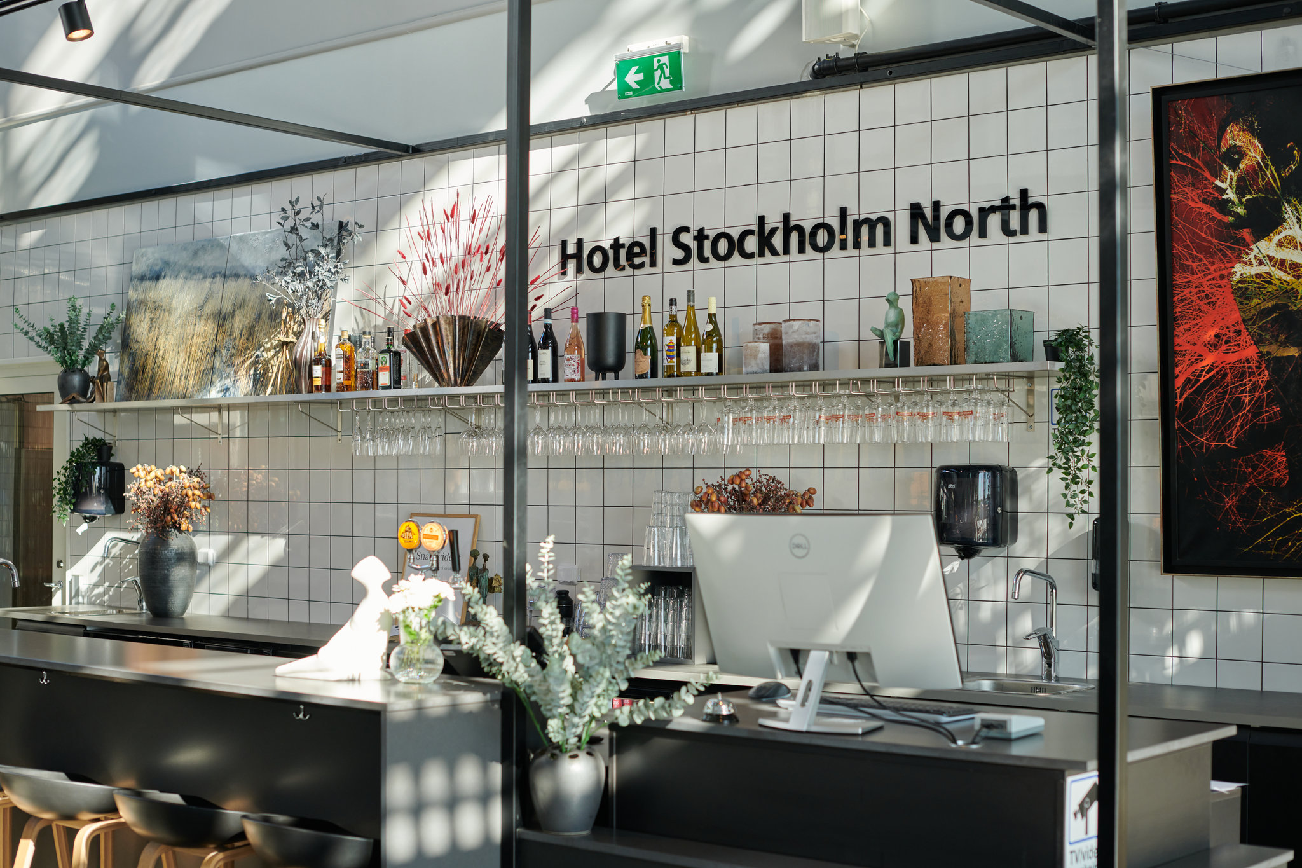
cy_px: 434
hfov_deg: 39.6
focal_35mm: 50
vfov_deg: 27.0
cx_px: 651
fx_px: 1808
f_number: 4
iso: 160
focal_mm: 50
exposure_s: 1/160
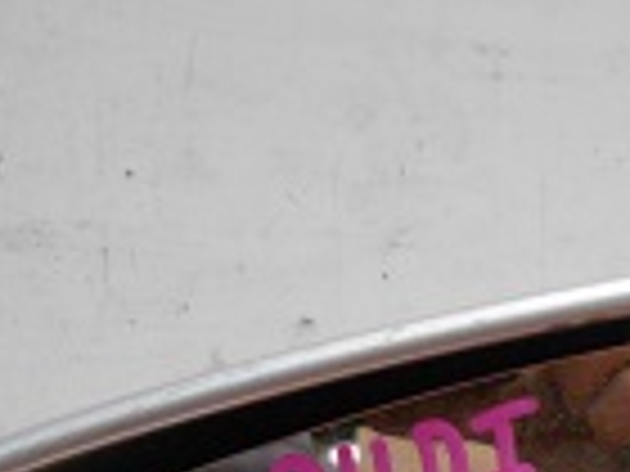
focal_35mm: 86
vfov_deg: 16.5
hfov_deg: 21.9
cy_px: 562
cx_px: 630
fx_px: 1565
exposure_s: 1/30
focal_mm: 4.6
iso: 400
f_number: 3.2
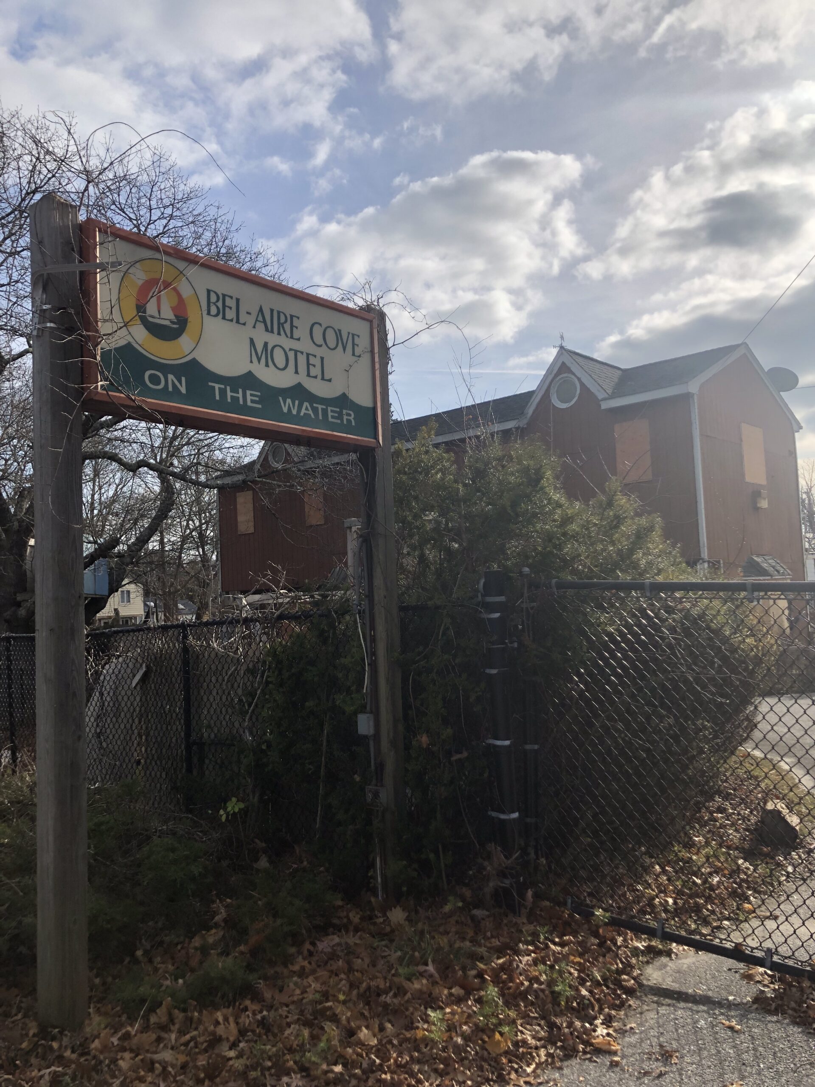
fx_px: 879
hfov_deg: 49.7
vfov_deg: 63.4
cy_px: 544
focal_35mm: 28
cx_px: 408
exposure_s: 1/2703
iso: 20
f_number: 1.8
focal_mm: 3.99
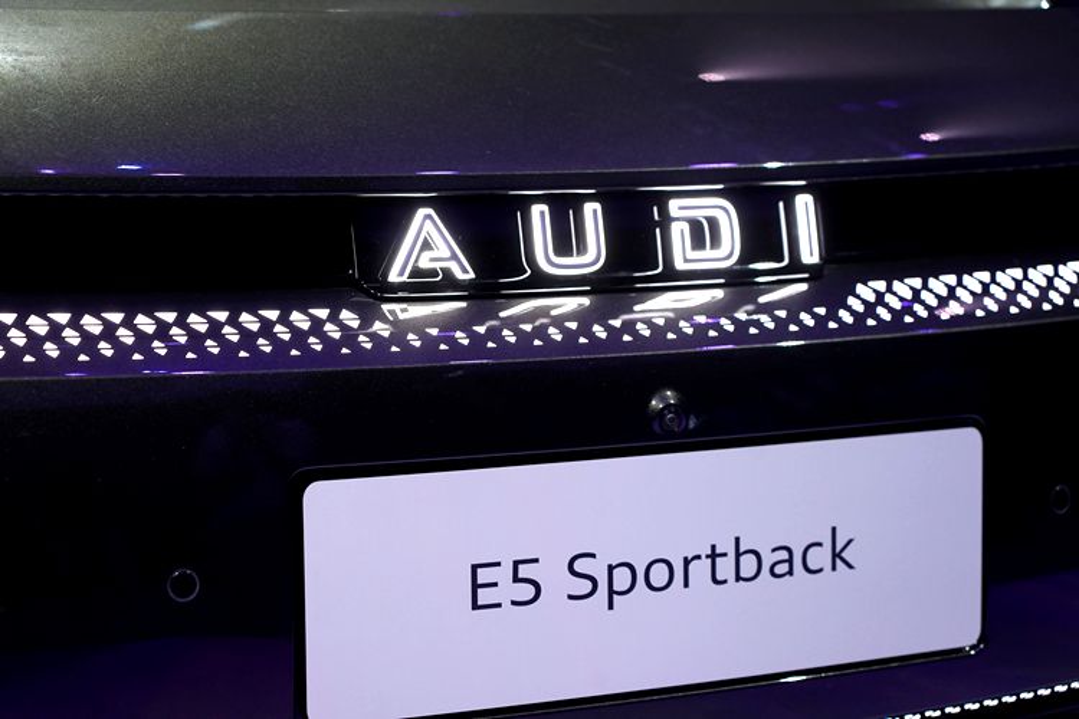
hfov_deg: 19.5
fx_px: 3147
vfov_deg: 13.0
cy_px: 360
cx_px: 540
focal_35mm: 105
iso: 3200
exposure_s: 1/125
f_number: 4.5
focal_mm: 105
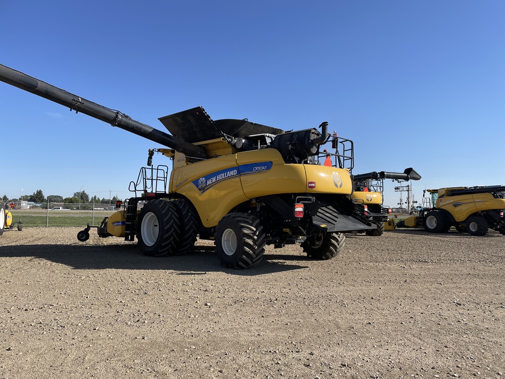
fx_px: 379
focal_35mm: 26
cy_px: 190
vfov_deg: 53.1
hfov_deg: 67.3
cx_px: 252
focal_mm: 4.2
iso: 32
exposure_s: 1/3040
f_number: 1.6
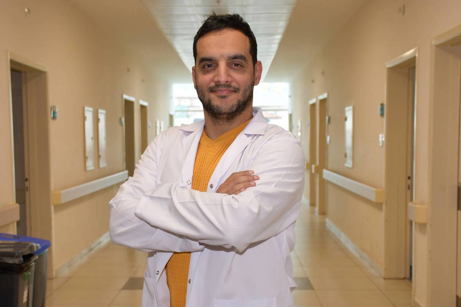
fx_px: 743
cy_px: 192
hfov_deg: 34.5
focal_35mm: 58
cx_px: 220
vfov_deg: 23.3
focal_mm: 30
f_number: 6.3
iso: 640
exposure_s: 1/60
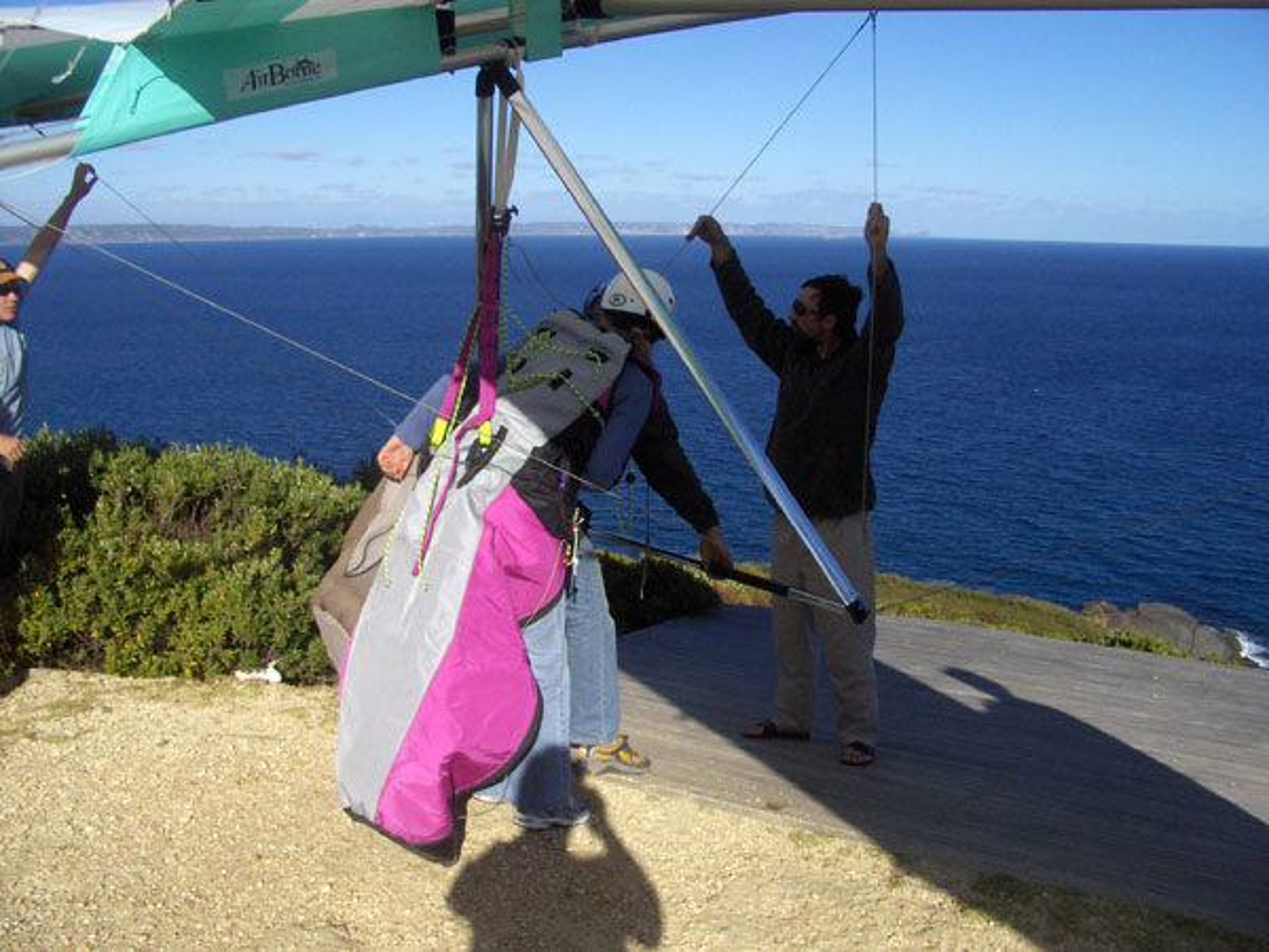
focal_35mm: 35
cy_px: 476
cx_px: 634
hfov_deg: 52.6
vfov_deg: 40.7
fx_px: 1283
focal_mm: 5.8
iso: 100
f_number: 4.3
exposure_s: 1/1316
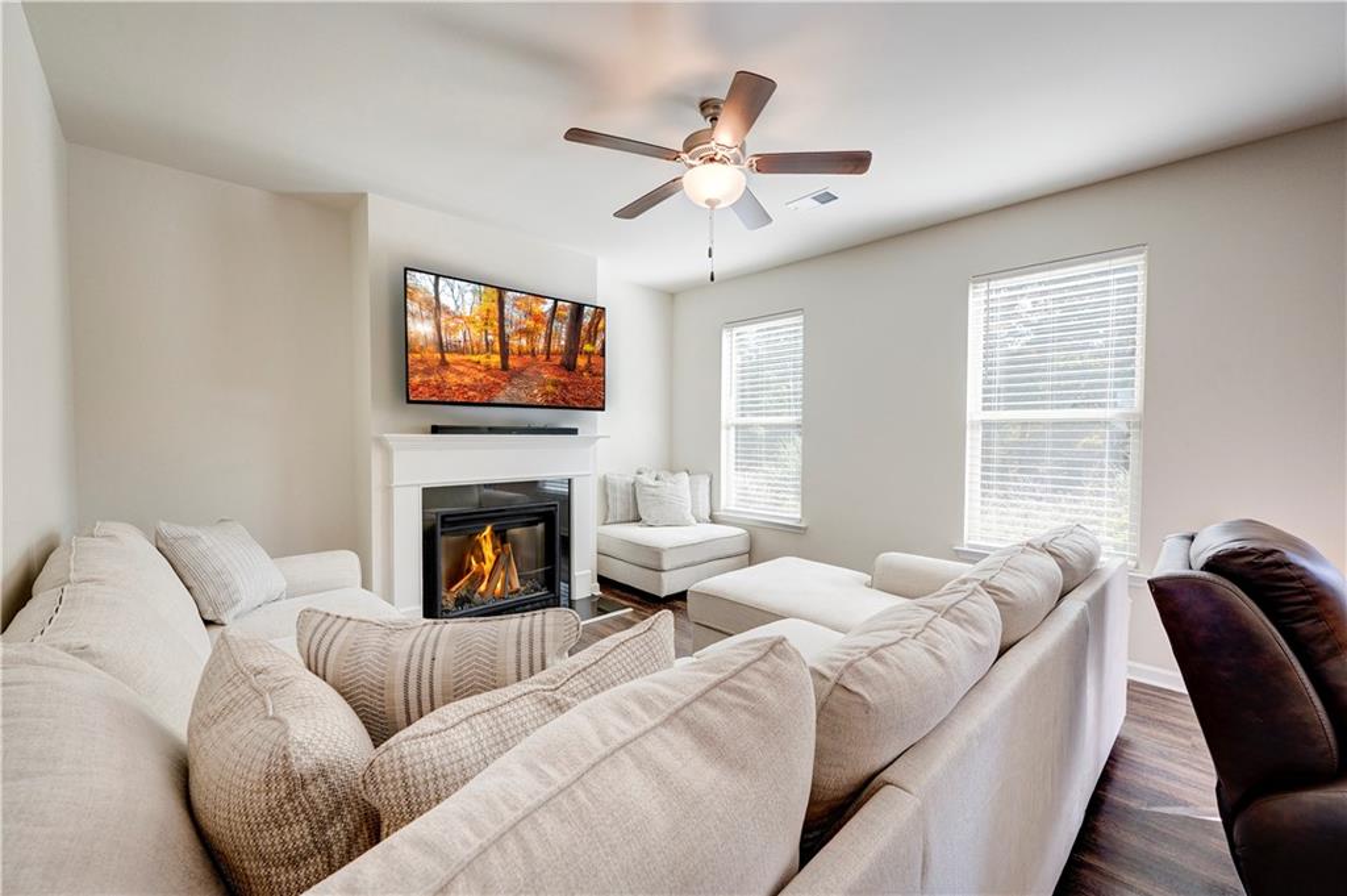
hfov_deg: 104.3
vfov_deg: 81.1
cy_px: 448
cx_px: 674
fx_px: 523
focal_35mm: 14
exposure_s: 1/100
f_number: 8
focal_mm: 14
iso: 1000
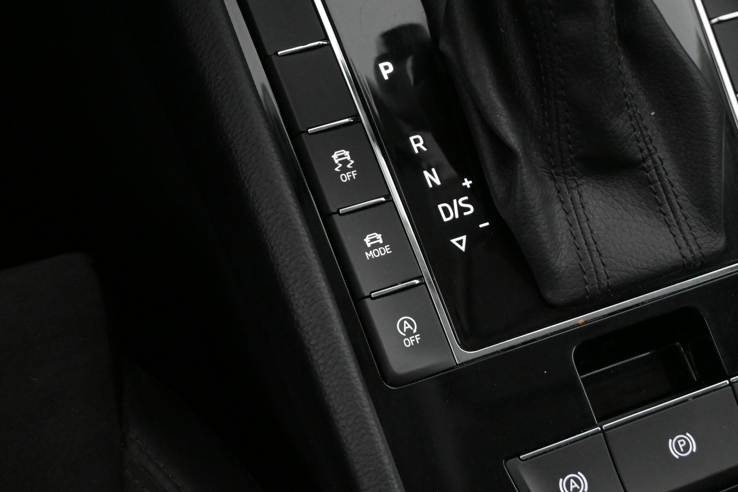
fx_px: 1045
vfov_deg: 26.5
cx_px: 369
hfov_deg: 38.9
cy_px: 246
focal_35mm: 51
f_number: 5
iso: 6400
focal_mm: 34
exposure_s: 1/50
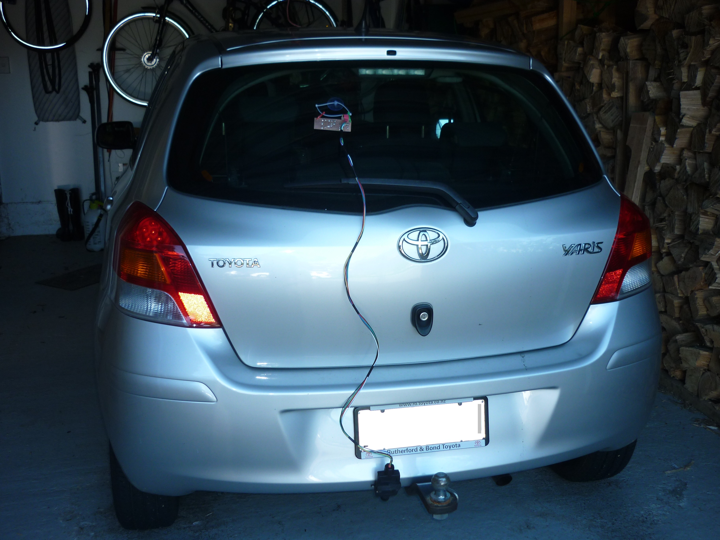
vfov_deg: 36.8
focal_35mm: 39
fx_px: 811
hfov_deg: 47.9
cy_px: 270
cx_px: 360
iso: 100
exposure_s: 1/160
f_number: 3
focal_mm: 6.4
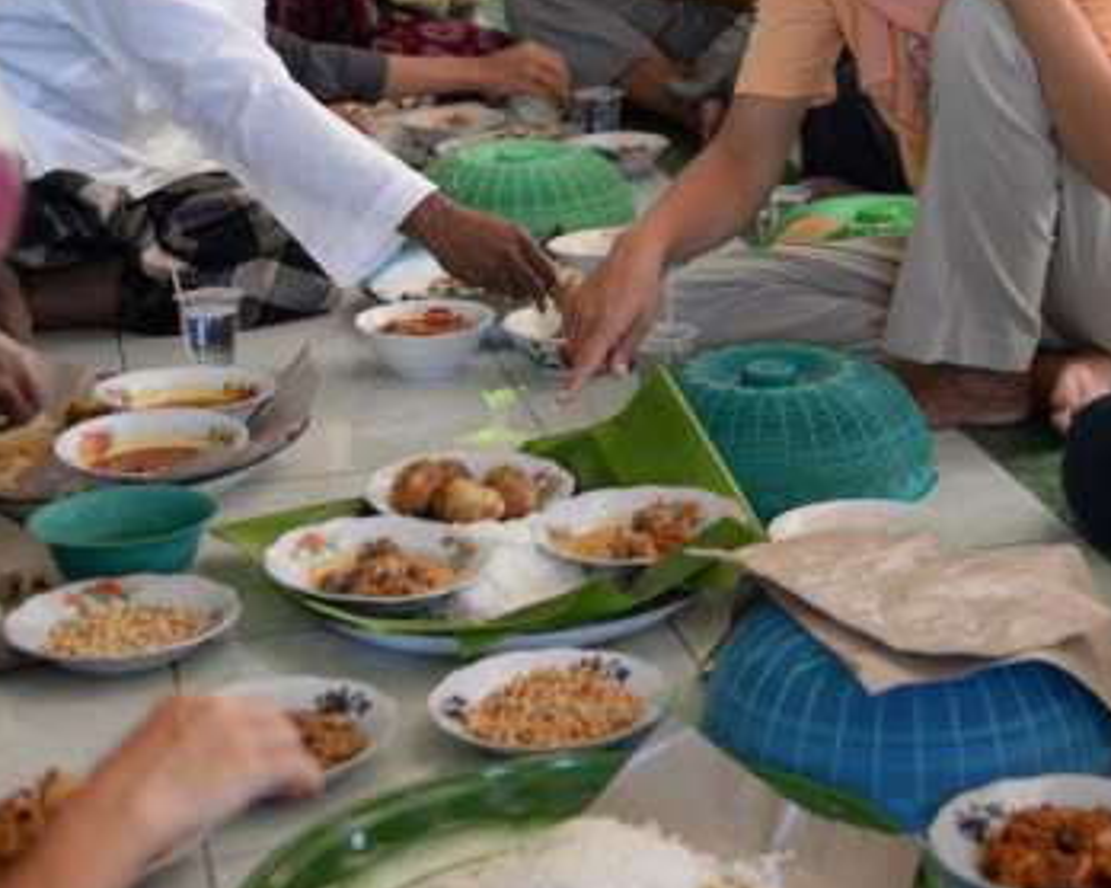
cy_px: 118
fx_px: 2695
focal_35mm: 82
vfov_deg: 18.4
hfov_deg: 23.1
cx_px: 785
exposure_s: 1/50
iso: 100
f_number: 2.8
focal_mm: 38
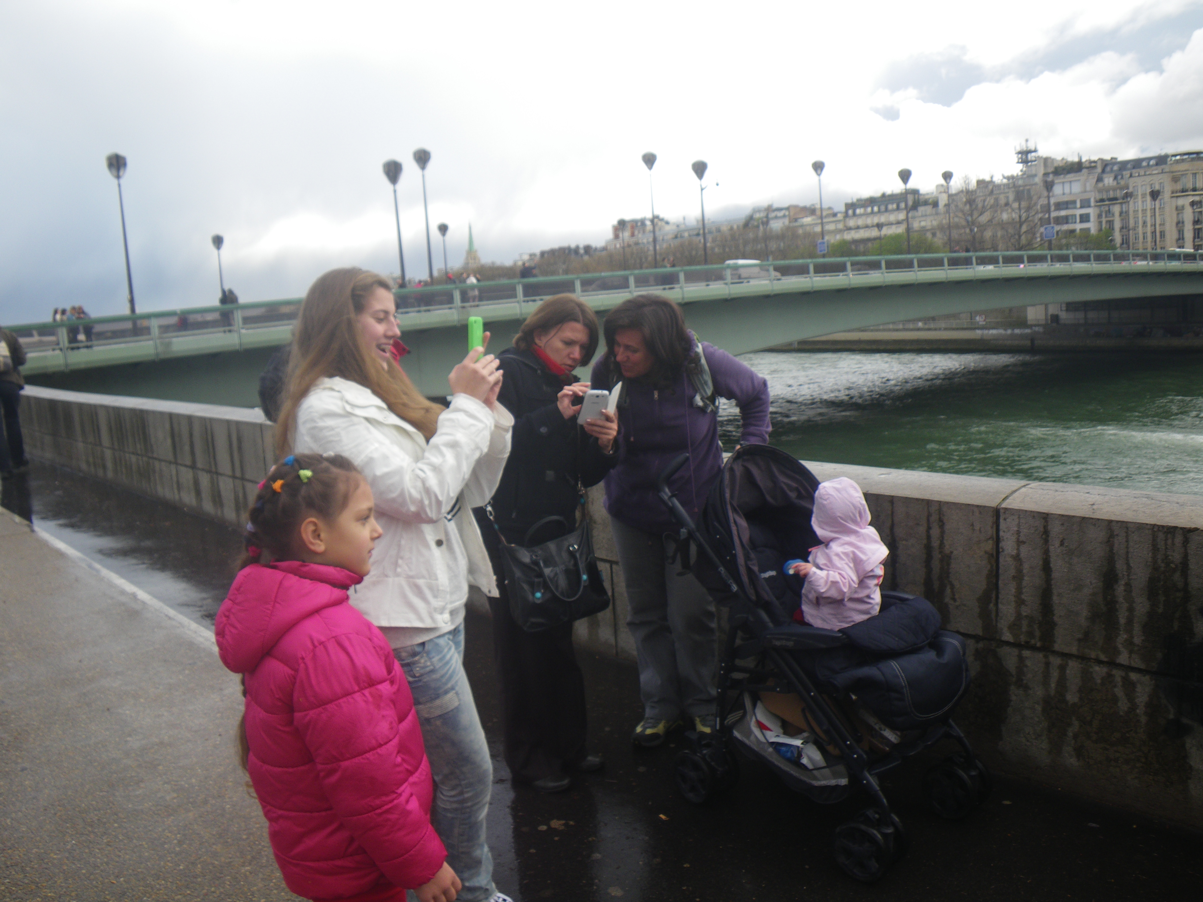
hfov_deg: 63.4
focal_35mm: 28
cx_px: 602
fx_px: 973
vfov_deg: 49.7
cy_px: 451
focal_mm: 5
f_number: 4.2
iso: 50
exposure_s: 1/160
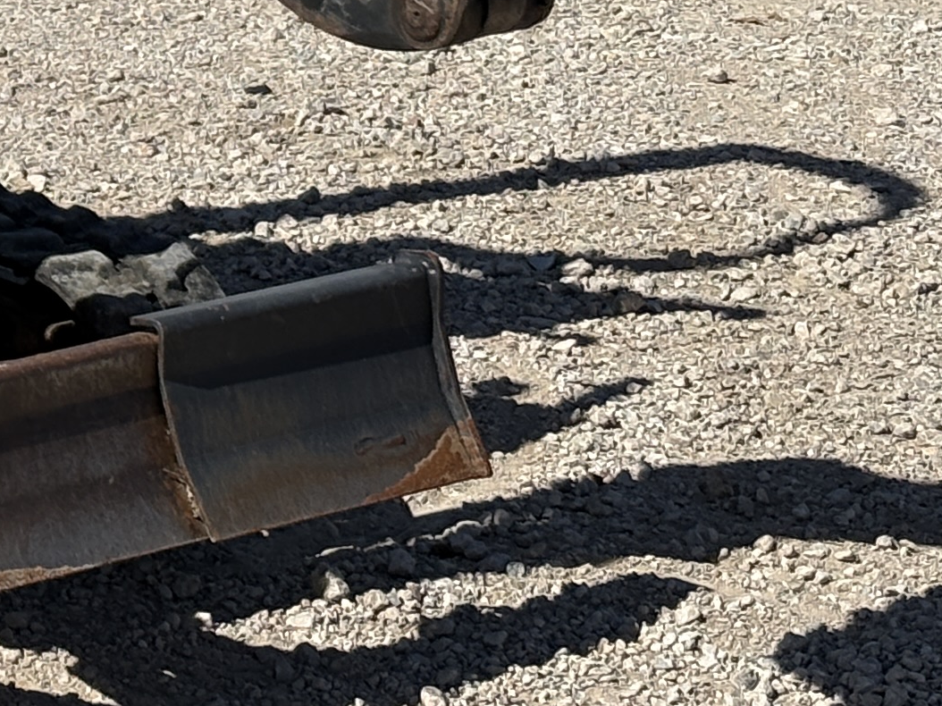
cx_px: -563
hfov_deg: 9.6
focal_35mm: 199
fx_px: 5414
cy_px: -458
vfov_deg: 7.3
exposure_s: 1/4630
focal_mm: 5.96
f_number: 1.6
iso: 25
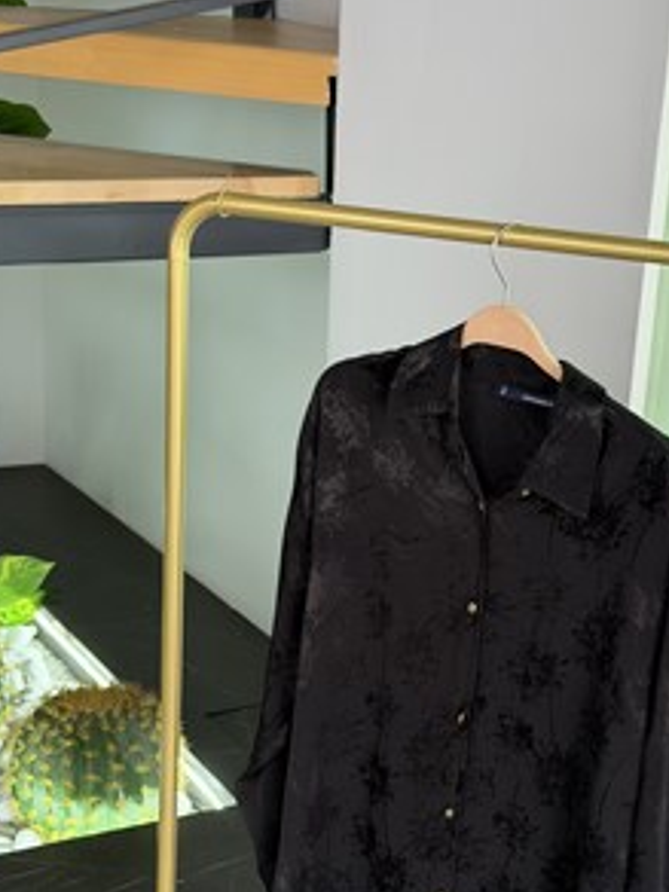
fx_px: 1752
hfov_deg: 21.5
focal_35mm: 68
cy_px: 582
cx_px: 452
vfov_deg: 28.4
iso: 50
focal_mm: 6.76
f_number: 1.78
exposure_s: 1/100
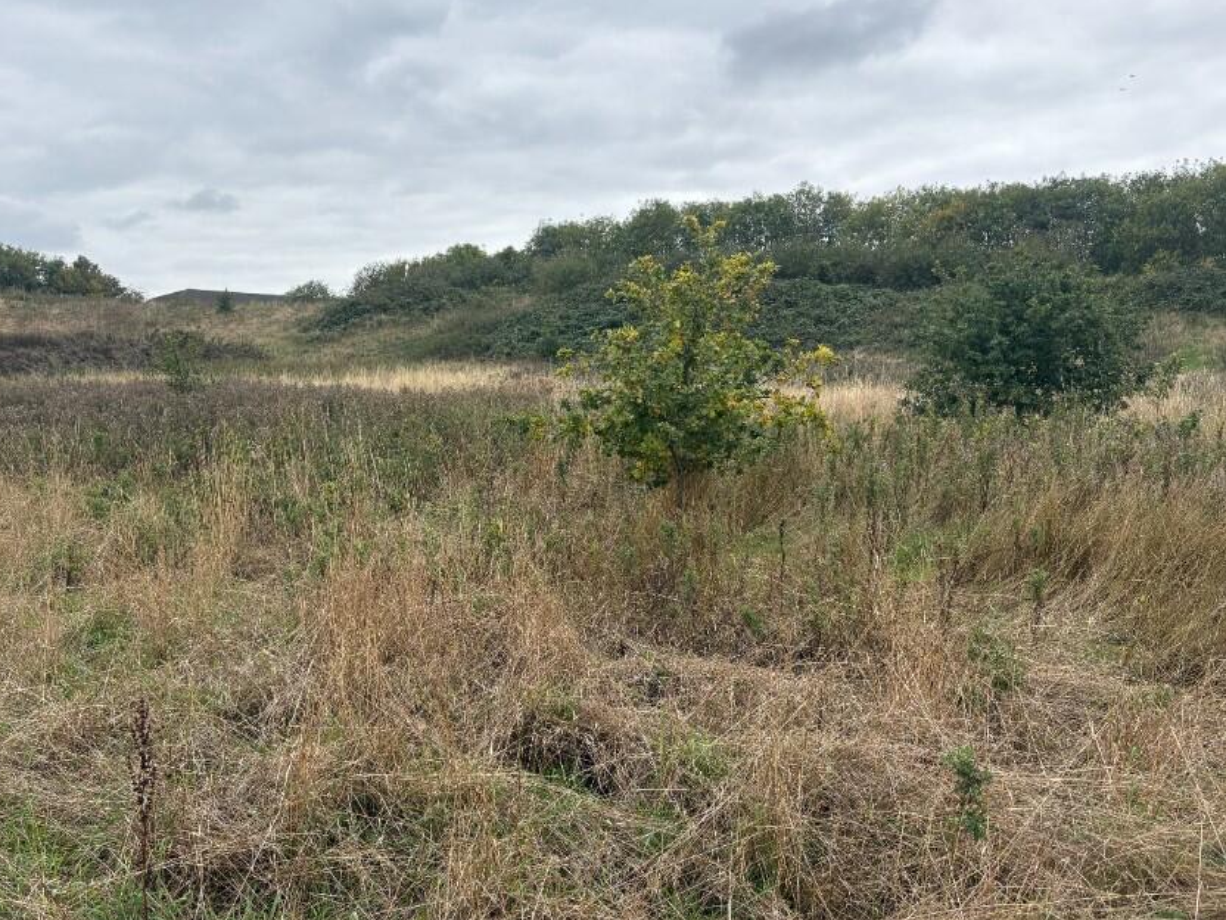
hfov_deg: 56.4
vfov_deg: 44.2
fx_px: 1133
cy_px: 463
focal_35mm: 32
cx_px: 495
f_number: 1.6
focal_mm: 5.96
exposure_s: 1/1135
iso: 50
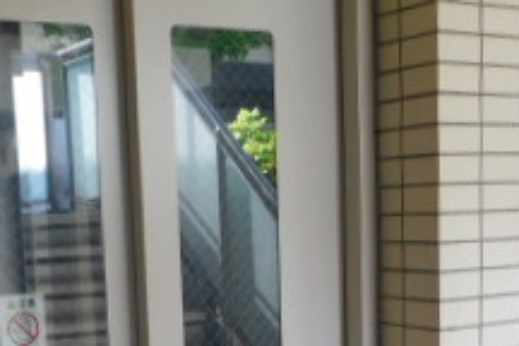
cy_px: 389
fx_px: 1024
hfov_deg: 28.4
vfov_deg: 18.4
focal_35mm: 71
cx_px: 235
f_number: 3
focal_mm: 4
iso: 125
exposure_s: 1/50
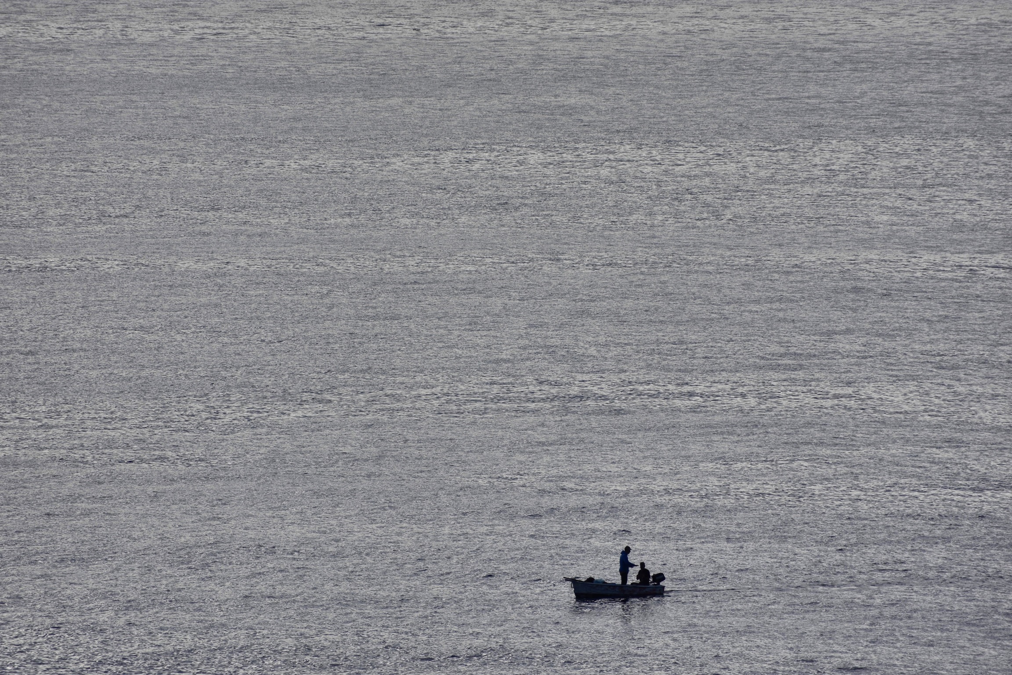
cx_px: 506
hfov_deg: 4.6
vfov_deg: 3.1
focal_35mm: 450
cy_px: 338
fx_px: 12649
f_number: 6.3
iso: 100
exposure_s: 1/800
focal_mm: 300
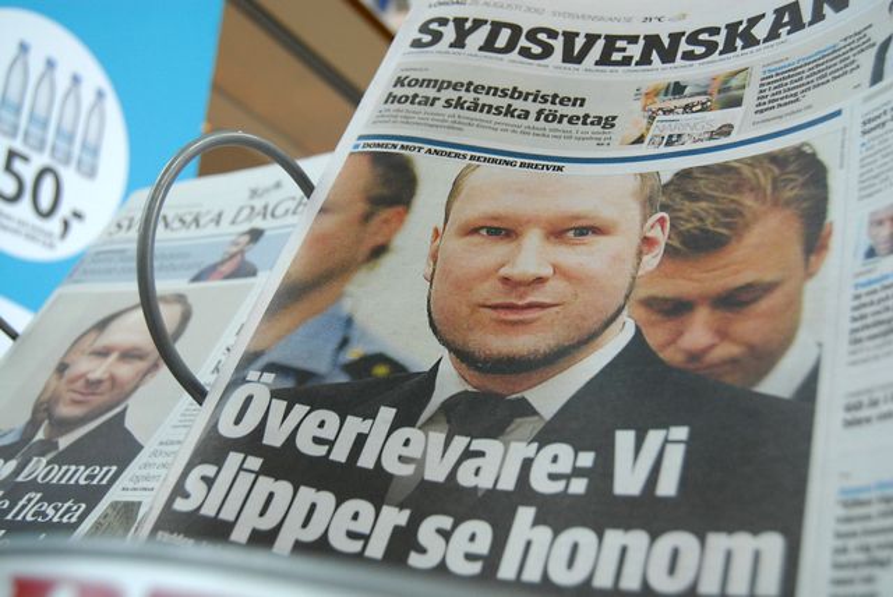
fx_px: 968
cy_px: 298
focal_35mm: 39
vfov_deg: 34.3
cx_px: 446
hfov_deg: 49.5
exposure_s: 1/125
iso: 800
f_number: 5.6
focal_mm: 26
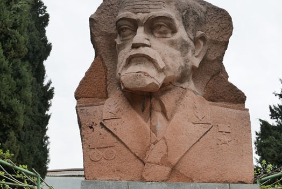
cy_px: 158
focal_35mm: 86
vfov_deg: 15.8
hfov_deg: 23.6
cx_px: 172
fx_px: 674
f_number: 5.6
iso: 800
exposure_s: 1/400
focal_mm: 19.9
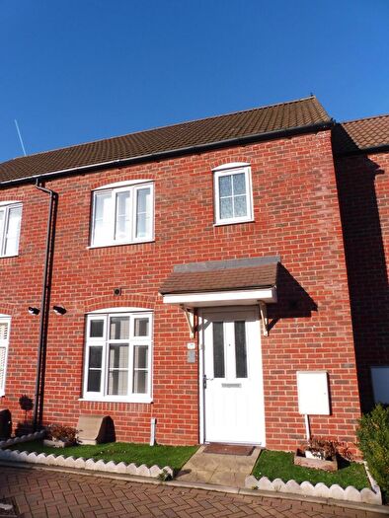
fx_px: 374
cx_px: 194
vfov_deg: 69.4
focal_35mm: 25
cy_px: 259
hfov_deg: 54.9
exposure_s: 1/800
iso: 100
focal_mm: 4.4
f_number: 4
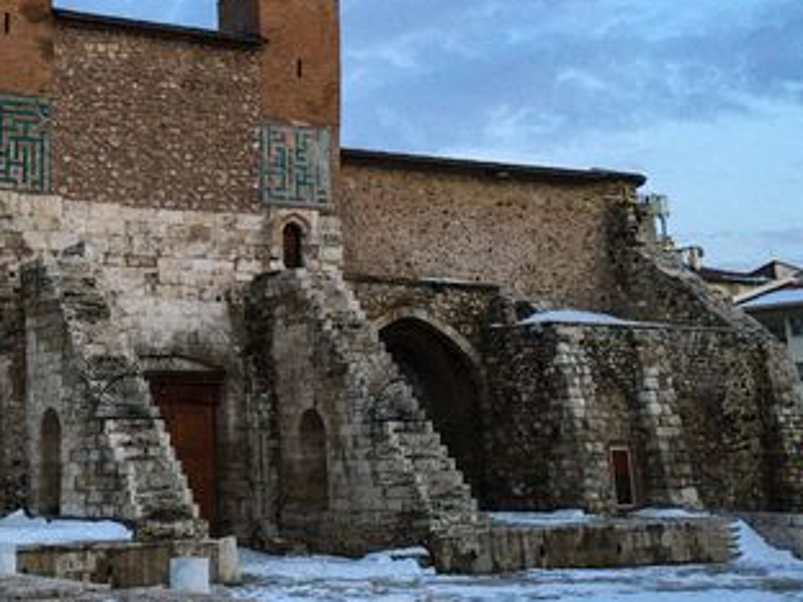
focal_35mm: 65
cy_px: 81
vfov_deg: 22.1
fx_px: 1508
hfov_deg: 29.3
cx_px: 198
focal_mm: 4.15
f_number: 2.2
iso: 40
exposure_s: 1/33
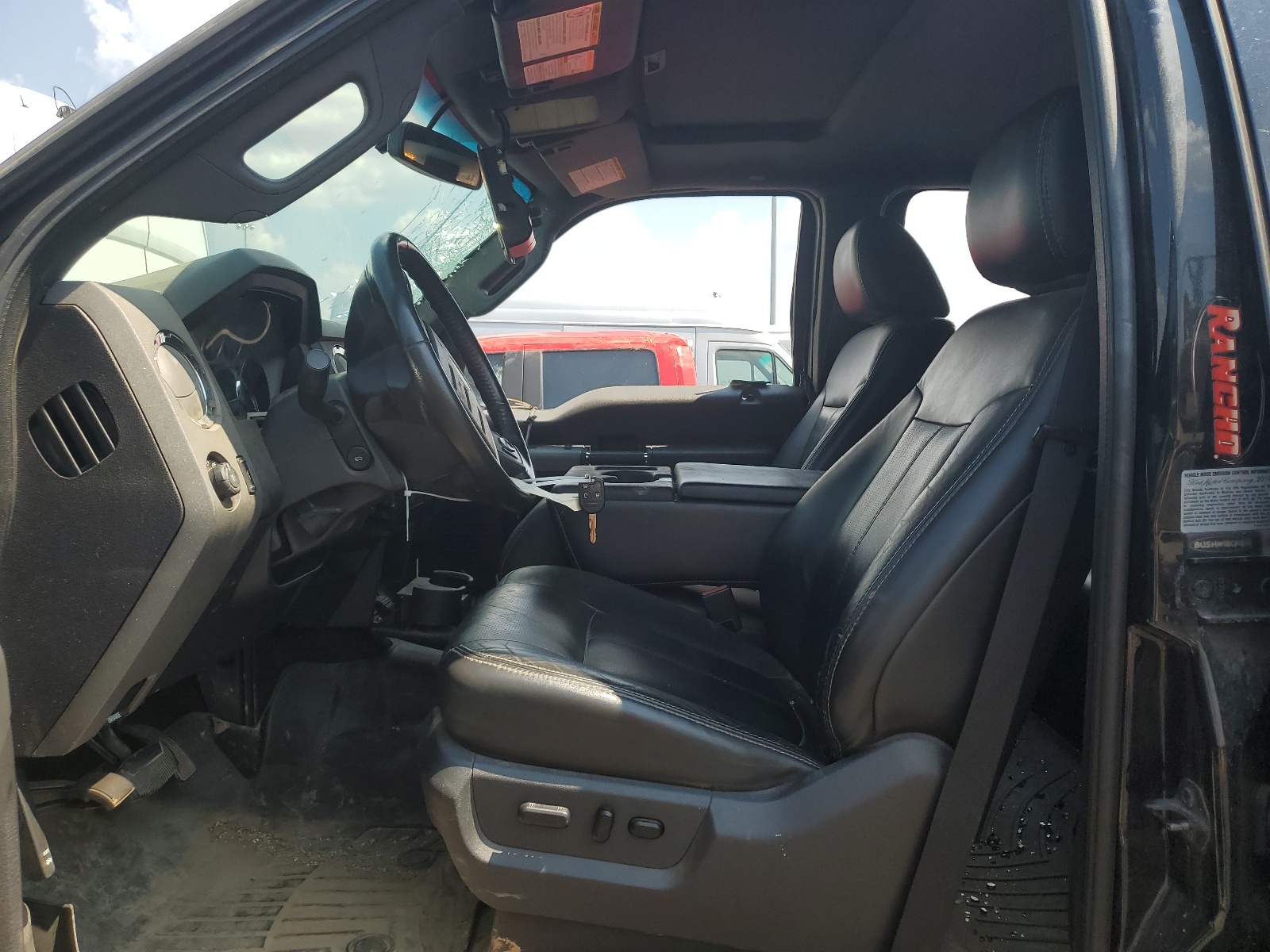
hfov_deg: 67.3
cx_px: 635
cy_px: 476
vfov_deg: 53.1
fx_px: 954
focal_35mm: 26
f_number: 1.5
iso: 50
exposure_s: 1/1429
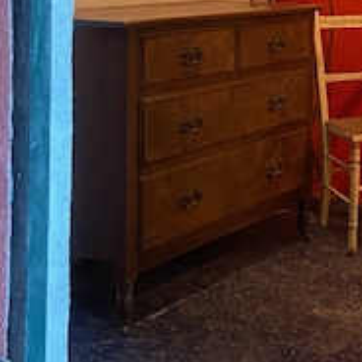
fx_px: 947
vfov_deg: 21.0
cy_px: 16
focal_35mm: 80
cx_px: 376
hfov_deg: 20.8
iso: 500
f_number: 1.8
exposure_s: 1/33
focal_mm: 4.25
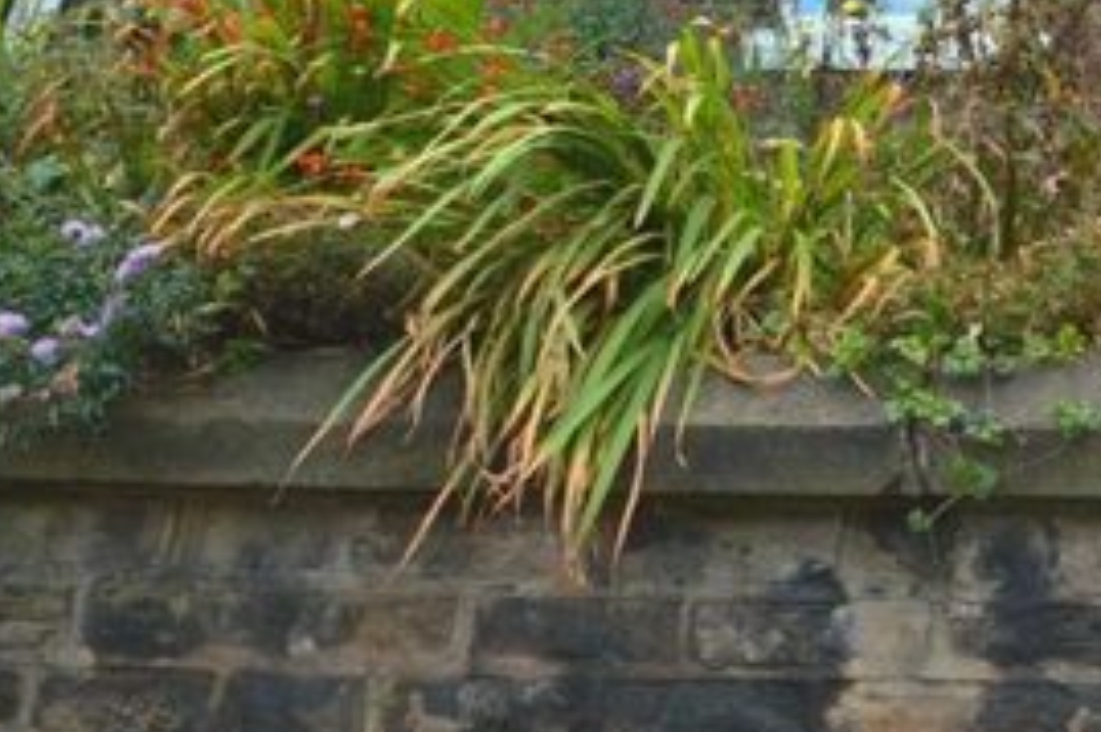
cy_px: -217
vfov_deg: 28.2
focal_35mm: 39
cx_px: 1117
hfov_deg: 42.4
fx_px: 1192
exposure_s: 1/160
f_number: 9
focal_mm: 10
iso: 400
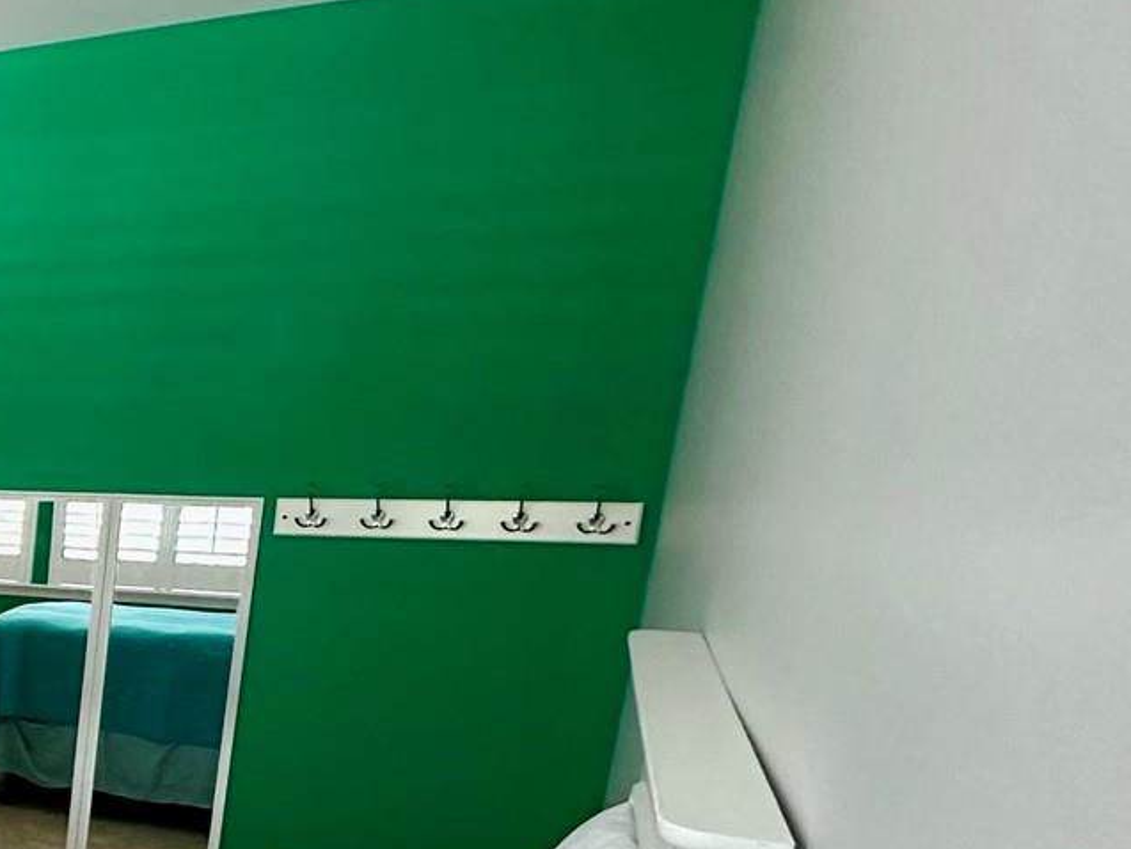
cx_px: -588
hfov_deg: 27.7
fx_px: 1471
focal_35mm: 45
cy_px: 751
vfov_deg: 30.9
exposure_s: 1/60
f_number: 2.2
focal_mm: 2.22
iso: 250
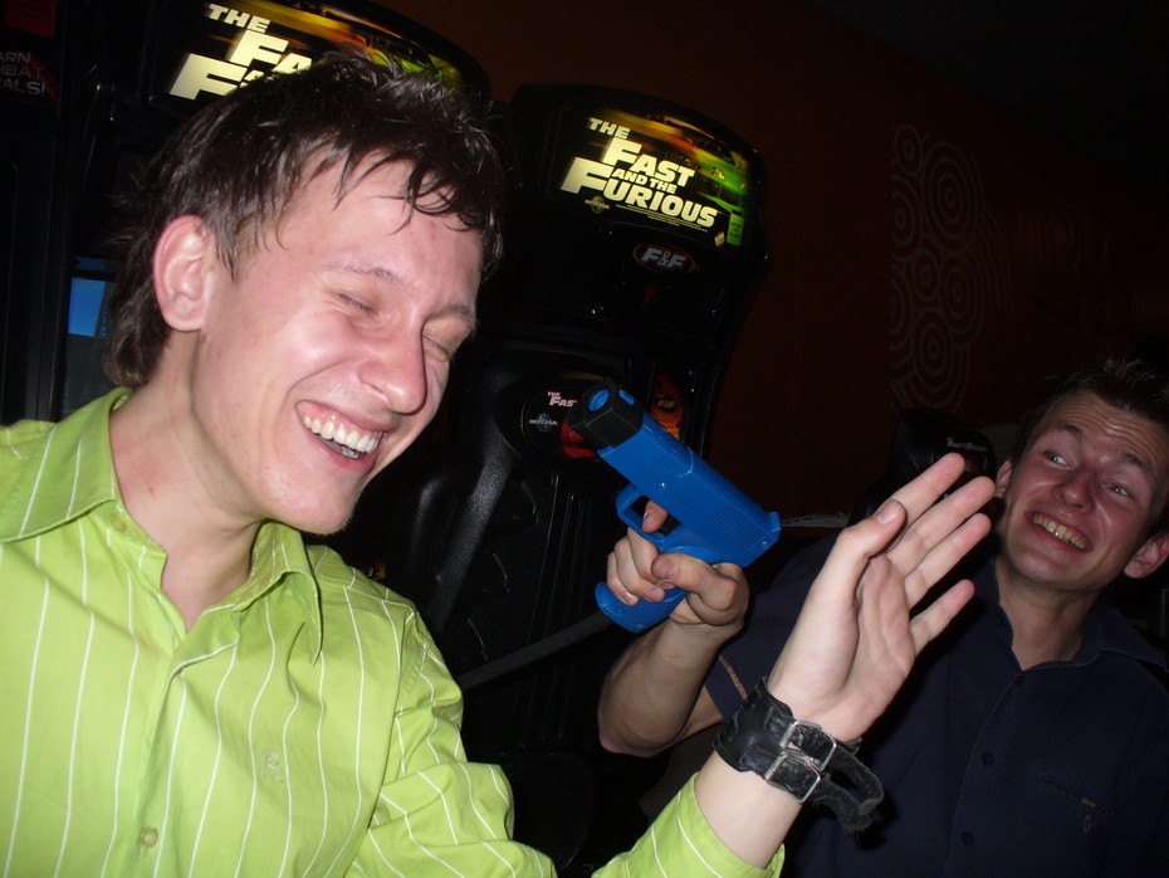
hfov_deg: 50.1
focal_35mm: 37
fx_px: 1250
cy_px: 439
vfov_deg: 38.7
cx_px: 584
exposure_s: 1/60
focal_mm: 6.1
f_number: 2.8
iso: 100
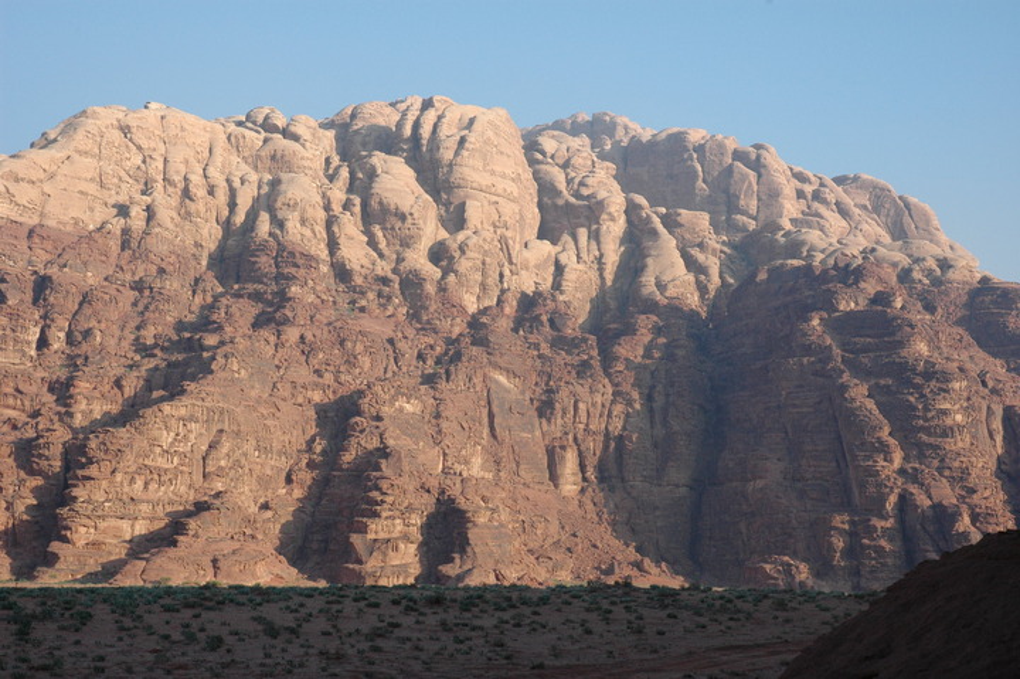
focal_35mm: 72
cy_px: 340
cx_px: 510
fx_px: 2039
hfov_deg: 28.1
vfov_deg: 18.9
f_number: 11
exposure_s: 1/400
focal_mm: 48
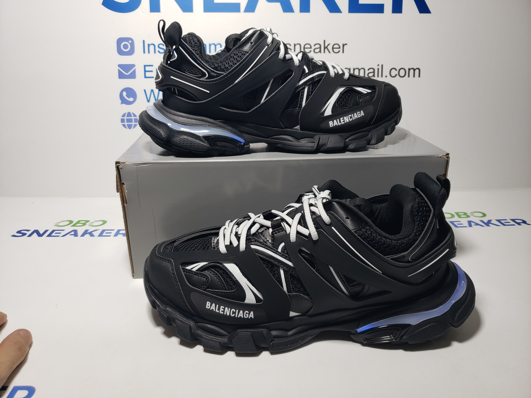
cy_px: 199
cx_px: 266
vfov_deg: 53.1
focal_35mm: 26
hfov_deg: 67.3
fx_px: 399
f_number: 1.5
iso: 50
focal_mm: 4.3
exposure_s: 1/327
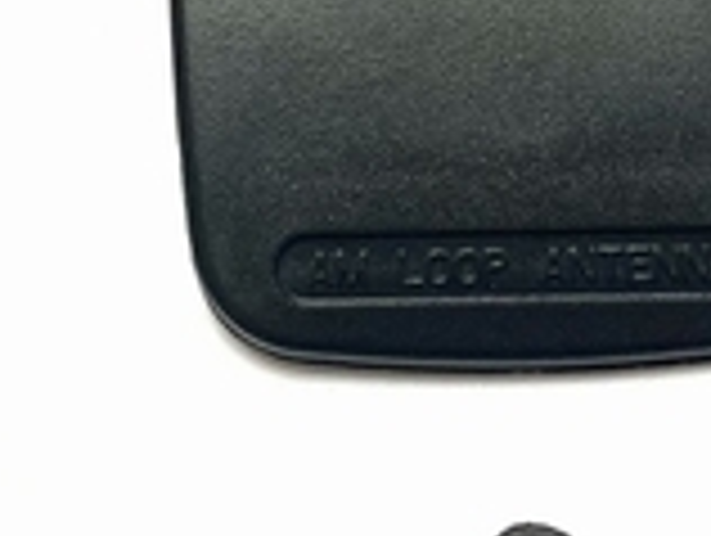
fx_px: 2201
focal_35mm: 107
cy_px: -61
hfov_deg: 18.2
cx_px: 531
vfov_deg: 13.6
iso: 64
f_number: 1.8
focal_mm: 3.99
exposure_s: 1/50
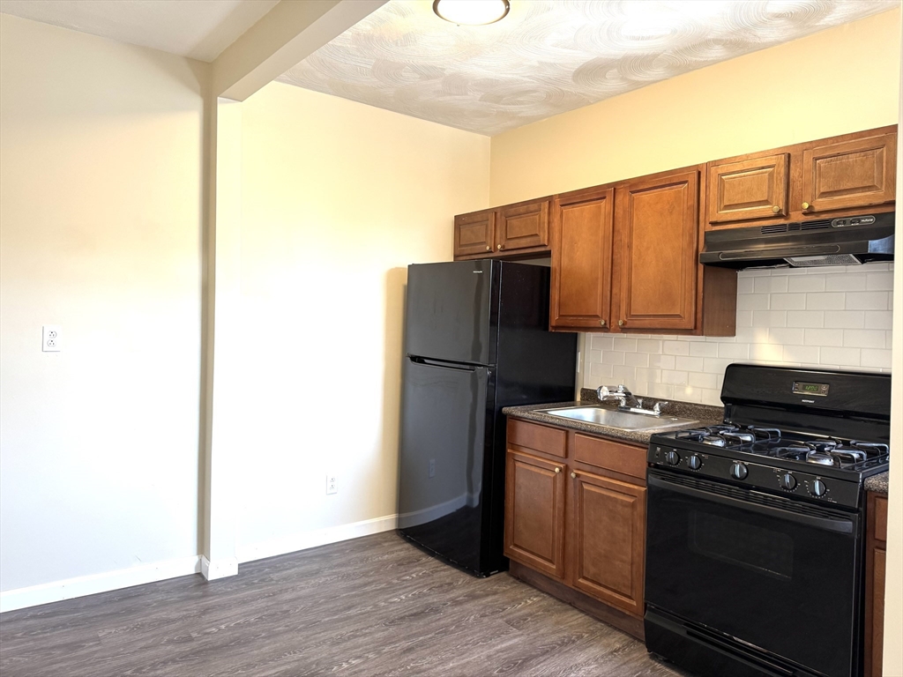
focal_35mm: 24
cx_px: 452
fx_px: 626
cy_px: 338
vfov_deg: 56.8
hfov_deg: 71.6
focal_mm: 6.76
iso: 160
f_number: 1.78
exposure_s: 1/60
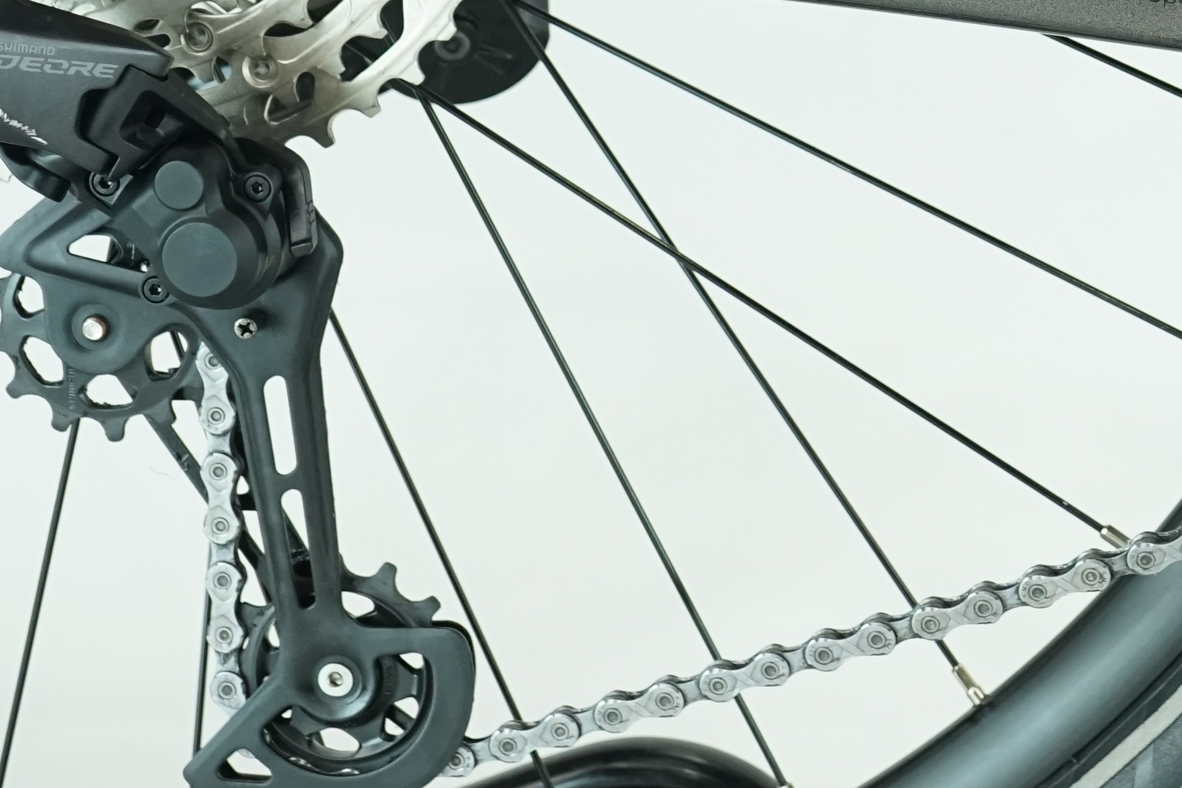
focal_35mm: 141
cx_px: 1415
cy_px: 22
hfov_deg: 14.1
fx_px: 4630
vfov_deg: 9.7
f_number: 5.6
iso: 1600
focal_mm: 45
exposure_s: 1/200
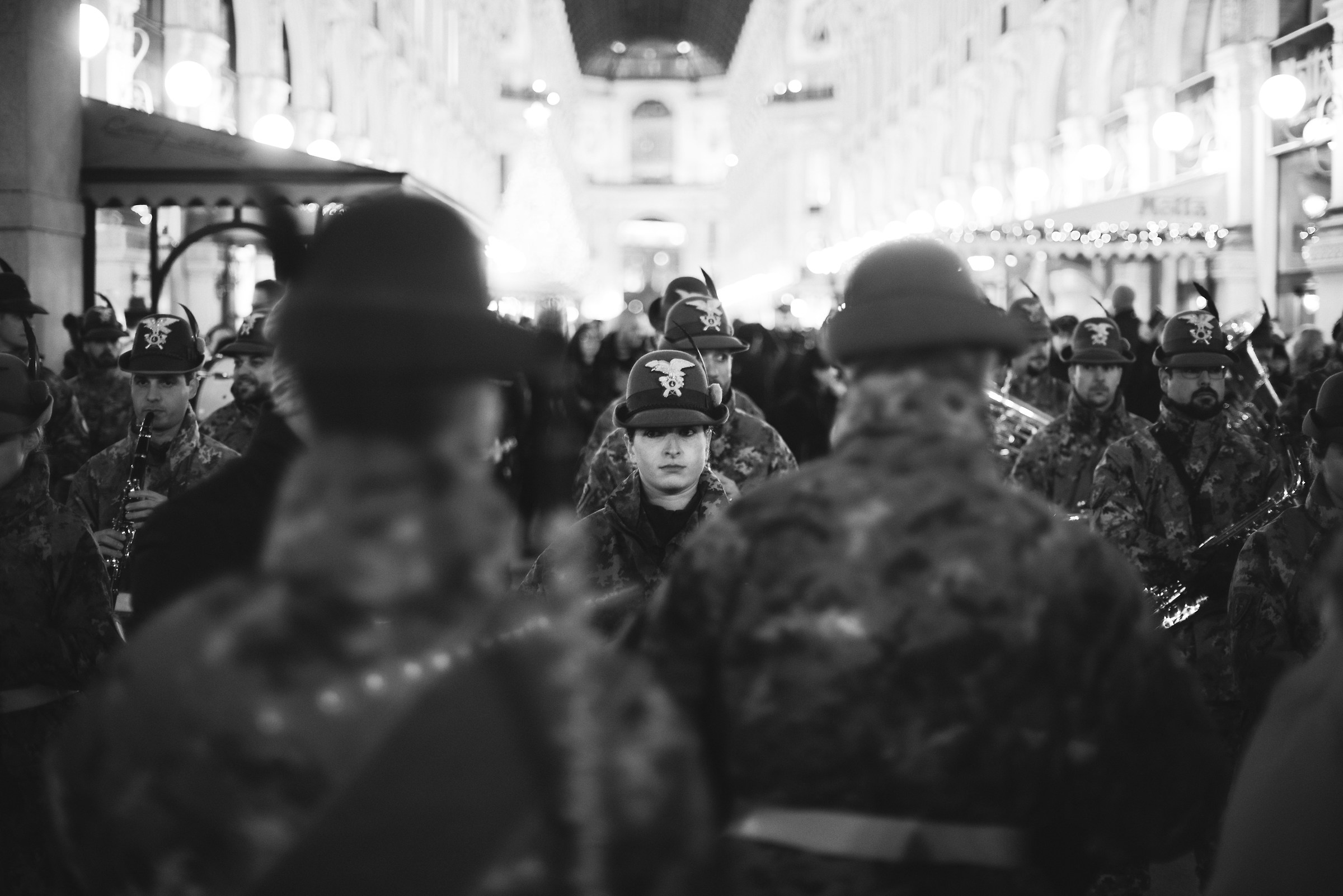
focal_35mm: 50
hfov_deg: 39.6
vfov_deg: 27.0
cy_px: 448
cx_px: 672
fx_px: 1866
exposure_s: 1/50
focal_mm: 50
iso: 800
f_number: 1.4
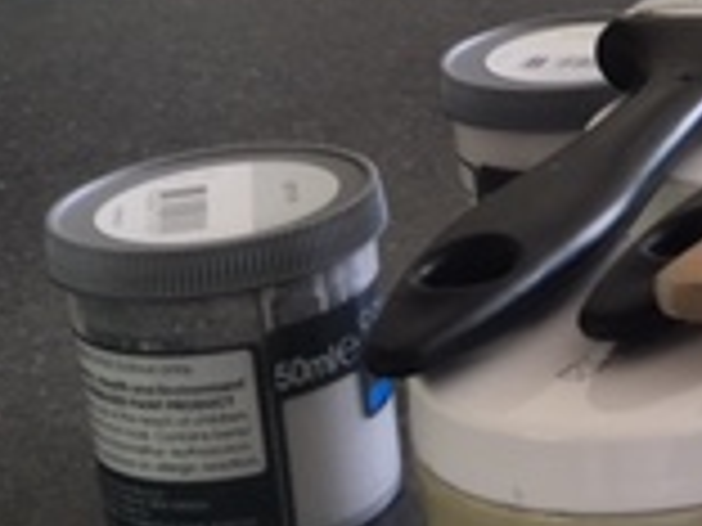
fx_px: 2413
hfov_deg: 14.0
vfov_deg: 12.3
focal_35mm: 119
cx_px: 1408
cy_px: 4
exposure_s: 1/50
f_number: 2.2
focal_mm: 4.15
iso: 25
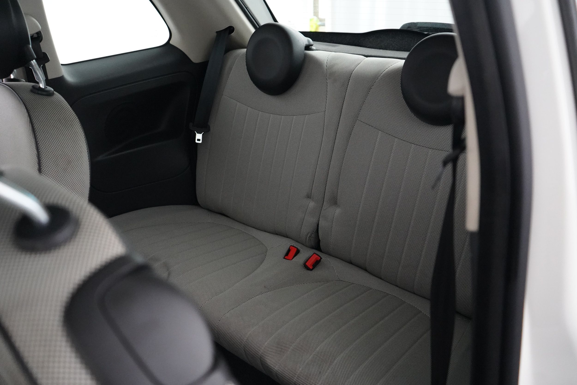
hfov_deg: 65.5
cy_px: 192
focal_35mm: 28
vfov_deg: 46.4
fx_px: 449
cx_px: 288
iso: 12800
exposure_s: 1/160
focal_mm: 28
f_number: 3.5
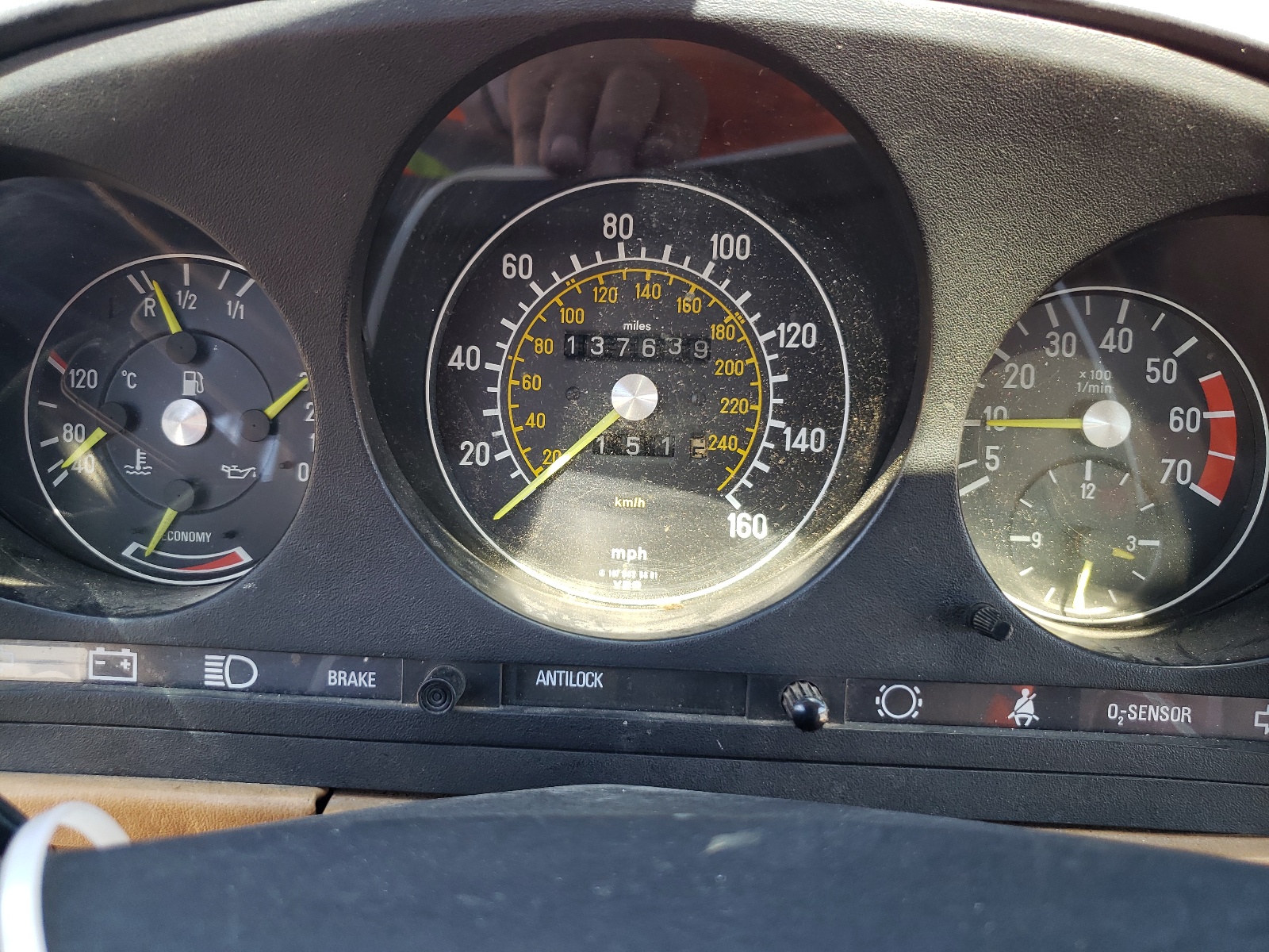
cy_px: 476
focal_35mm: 26
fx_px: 953
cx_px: 634
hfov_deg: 67.3
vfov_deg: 53.1
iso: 56
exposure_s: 1/120
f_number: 1.5
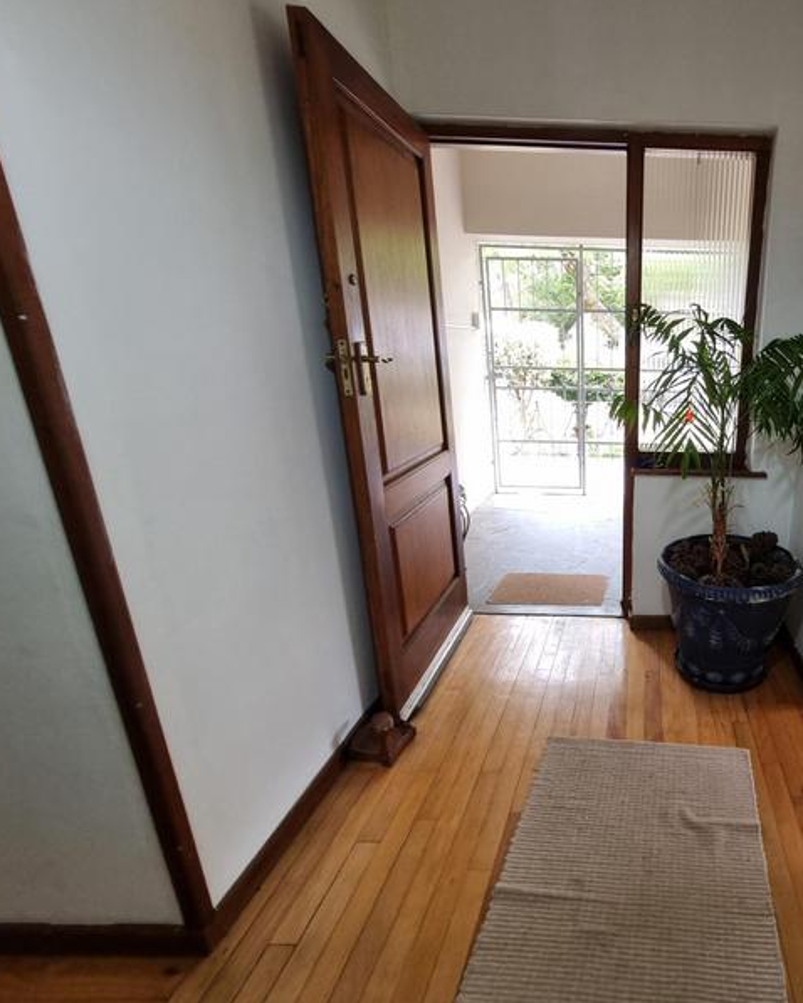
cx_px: 655
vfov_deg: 89.6
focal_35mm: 17
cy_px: 501
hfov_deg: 68.7
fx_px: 505
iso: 160
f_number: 2.2
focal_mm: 1.74
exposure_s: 1/50
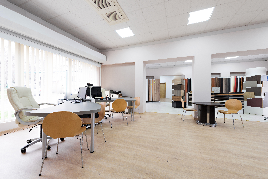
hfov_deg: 104.2
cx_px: 134
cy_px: 90
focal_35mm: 14
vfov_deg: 81.2
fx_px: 104
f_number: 9
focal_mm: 14
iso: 100
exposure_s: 1/1.67
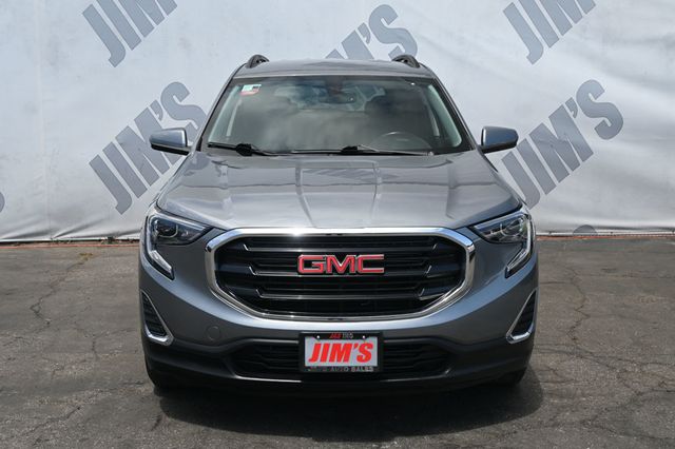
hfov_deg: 43.6
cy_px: 224
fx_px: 843
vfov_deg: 29.8
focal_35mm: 45
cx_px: 338
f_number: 5.6
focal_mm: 30
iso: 100
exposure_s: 1/250
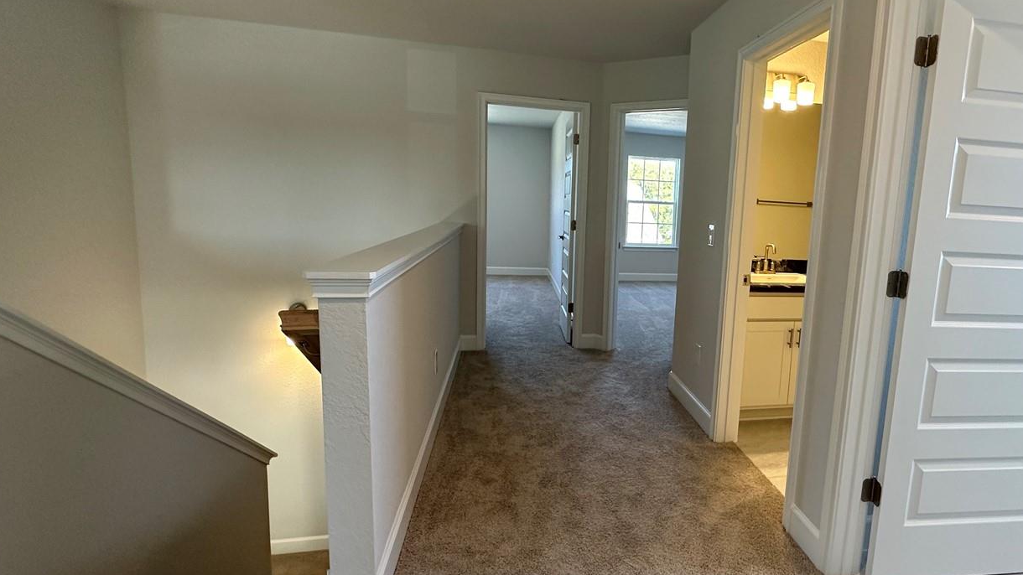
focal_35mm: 20
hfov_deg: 84.8
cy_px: 281
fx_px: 542
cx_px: 646
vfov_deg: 55.9
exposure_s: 1/120
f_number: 2.2
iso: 200
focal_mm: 2.22
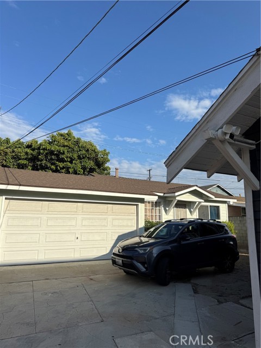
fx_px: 241
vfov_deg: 71.6
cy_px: 174
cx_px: 130
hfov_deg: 56.8
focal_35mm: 24
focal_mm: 6.76
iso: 80
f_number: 1.78
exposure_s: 1/5814
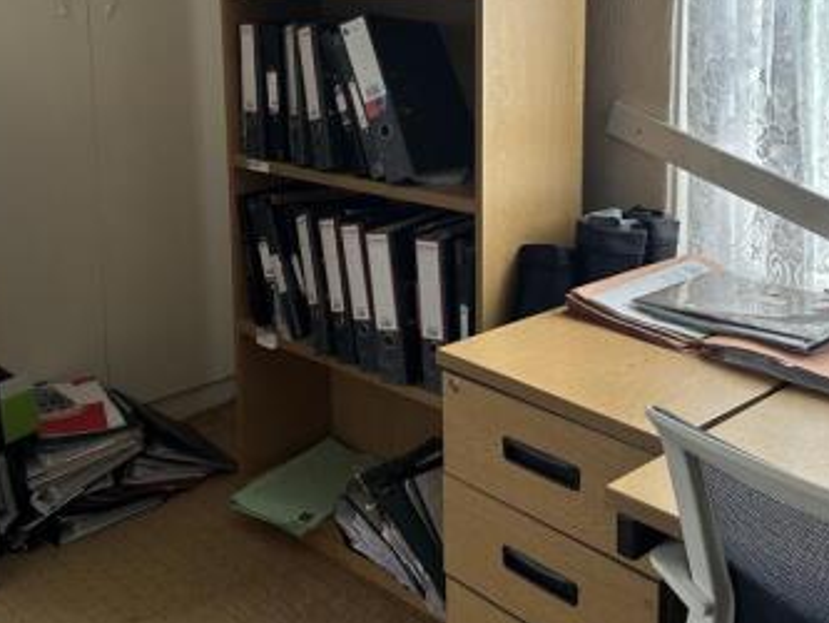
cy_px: 131
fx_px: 1006
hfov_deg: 44.8
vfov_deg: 33.4
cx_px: 414
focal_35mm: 42
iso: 125
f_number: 1.78
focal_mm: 6.86
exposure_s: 1/121
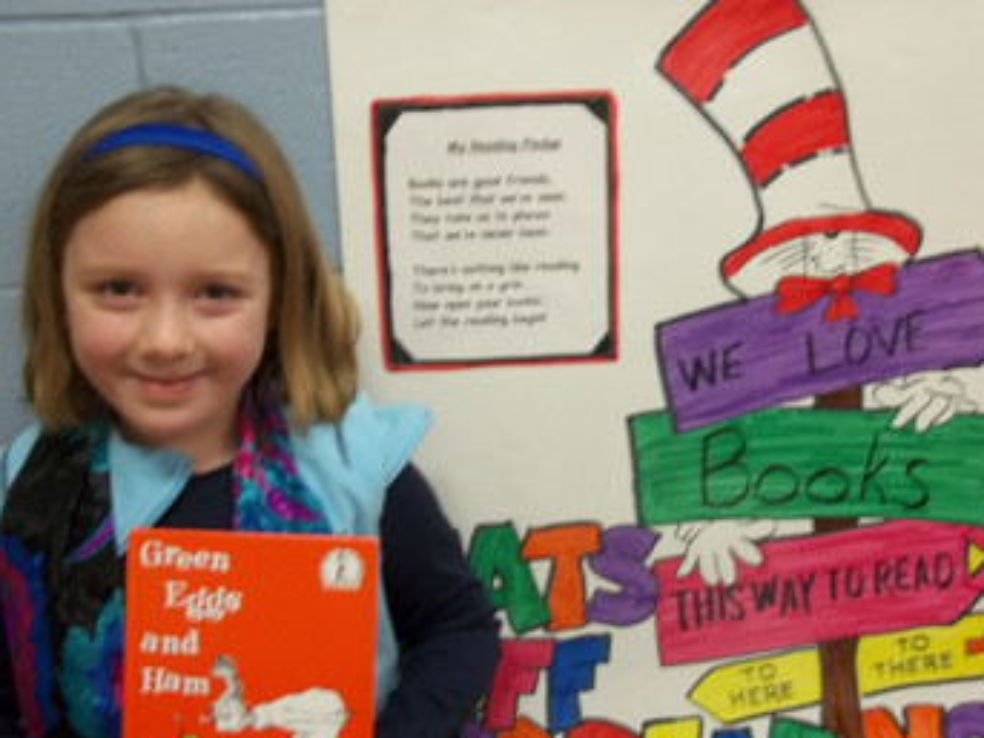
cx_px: 470
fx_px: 1193
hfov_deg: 44.8
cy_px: 385
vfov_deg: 34.3
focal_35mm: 42
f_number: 3.1
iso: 160
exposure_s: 1/20
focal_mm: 6.5
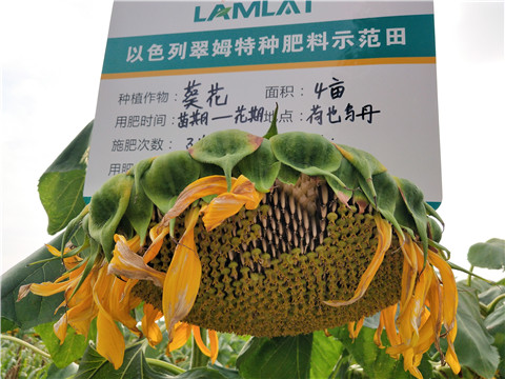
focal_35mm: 30
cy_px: 190
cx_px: 252
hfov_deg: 60.0
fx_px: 438
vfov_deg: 46.8
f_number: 1.8
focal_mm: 3.95
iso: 151
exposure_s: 1/1713
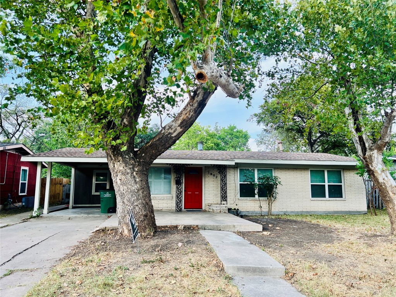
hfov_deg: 67.3
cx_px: 198
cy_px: 148
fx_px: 297
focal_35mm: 26
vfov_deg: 53.1
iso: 50
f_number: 1.5
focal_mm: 5.7
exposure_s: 1/601
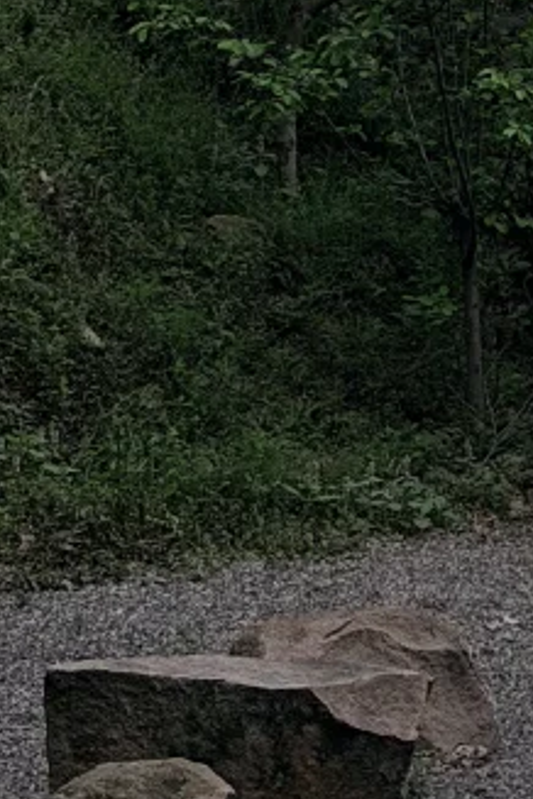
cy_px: -445
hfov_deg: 6.1
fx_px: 4885
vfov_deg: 9.1
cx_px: 900
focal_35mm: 220
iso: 100
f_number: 1.78
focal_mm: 6.76
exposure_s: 1/2667
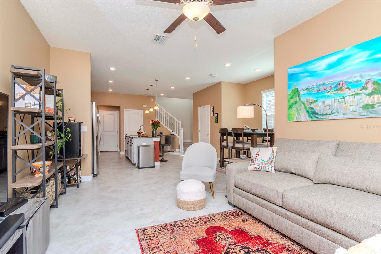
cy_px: 127
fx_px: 175
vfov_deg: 72.0
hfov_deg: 95.0
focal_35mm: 16
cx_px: 190
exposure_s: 1/200
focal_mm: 11
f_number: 8
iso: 500
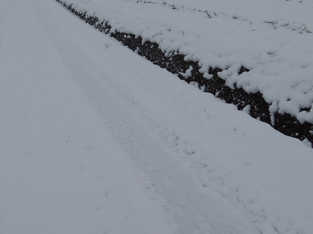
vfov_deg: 25.5
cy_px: 82
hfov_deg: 32.7
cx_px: 54
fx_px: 515
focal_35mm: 57
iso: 100
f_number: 2.8
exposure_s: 1/640
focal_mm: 4.3
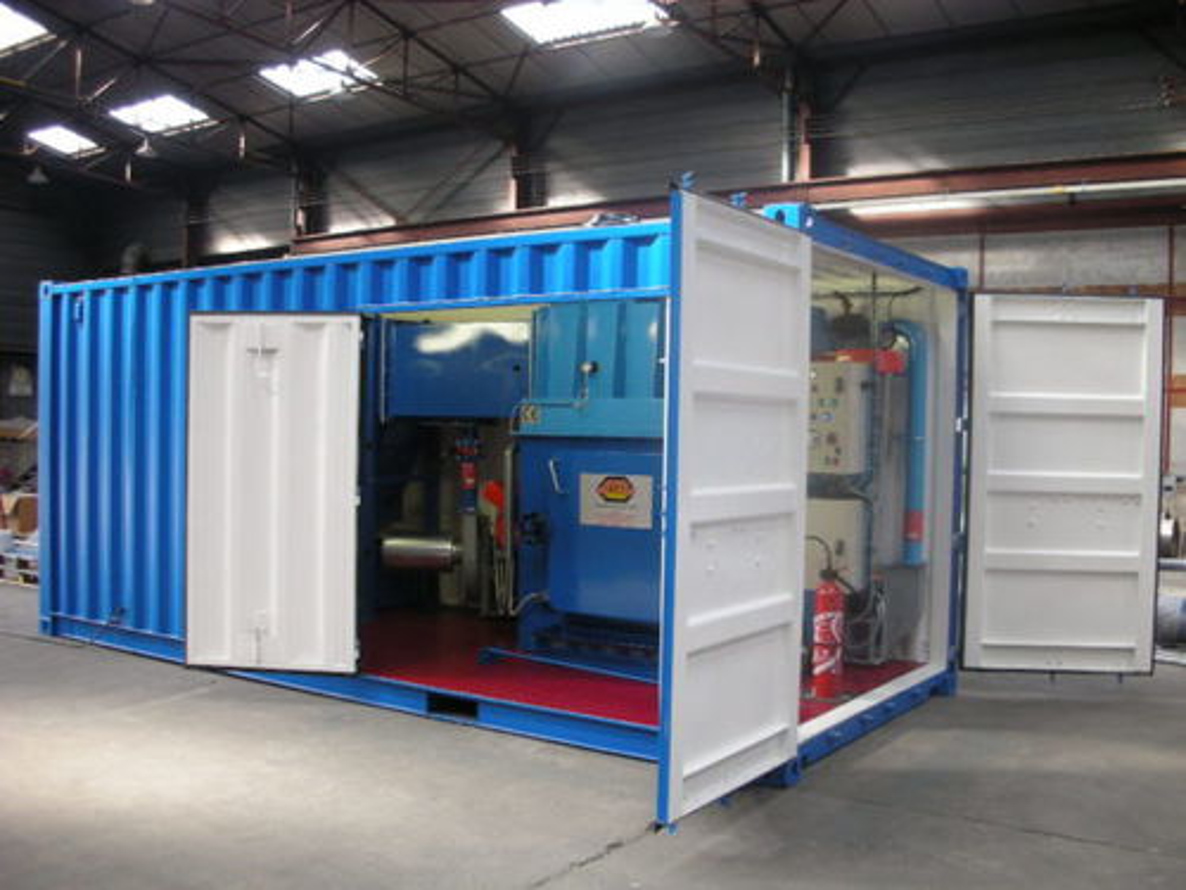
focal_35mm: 35
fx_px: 1199
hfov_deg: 52.6
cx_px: 593
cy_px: 445
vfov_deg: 40.7
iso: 82
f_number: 2.8
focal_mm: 5.8
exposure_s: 1/31
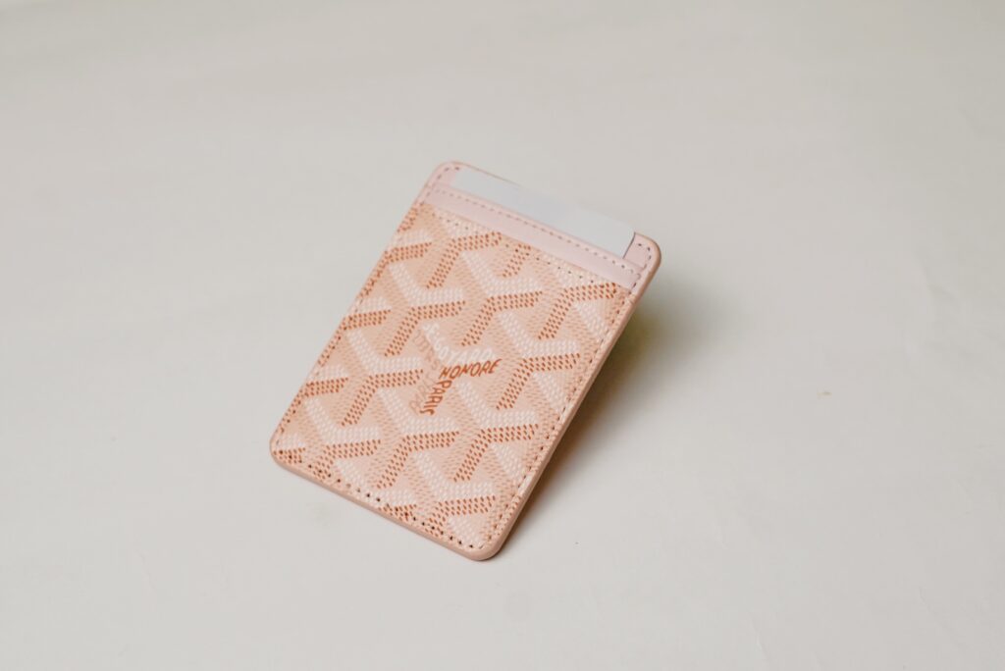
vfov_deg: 18.2
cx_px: 502
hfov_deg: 27.0
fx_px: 2095
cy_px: 336
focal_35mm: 75
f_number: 4
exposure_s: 1/160
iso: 160
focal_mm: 50
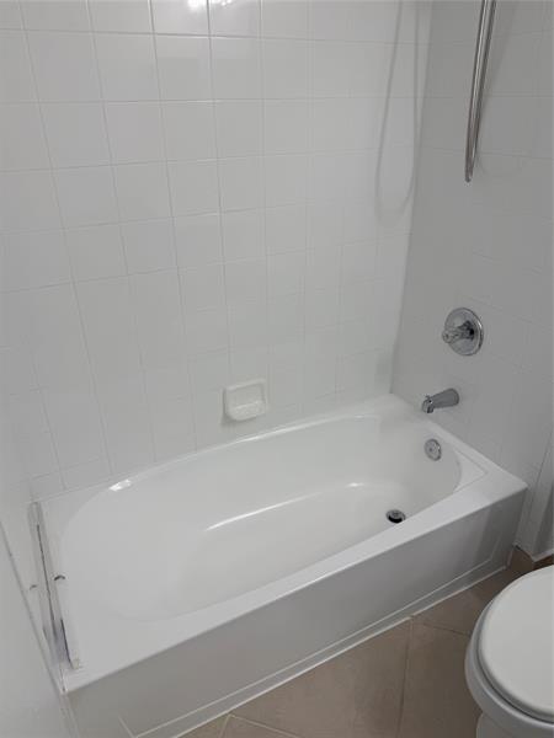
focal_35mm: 24
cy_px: 369
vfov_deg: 71.6
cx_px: 277
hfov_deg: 56.8
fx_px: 512
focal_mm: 6.76
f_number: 1.78
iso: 50
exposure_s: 1/136
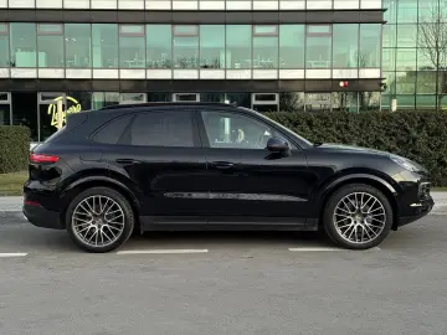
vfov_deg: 30.3
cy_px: 168
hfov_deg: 39.7
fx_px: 620
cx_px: 224
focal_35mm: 48
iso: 100
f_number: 1.78
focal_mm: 6.76
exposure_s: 1/88
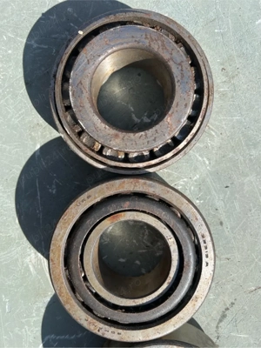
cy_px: 174
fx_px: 261
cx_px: 130
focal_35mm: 26
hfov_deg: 53.1
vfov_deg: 67.3
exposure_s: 1/2008
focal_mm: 5.7
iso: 50
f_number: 1.5
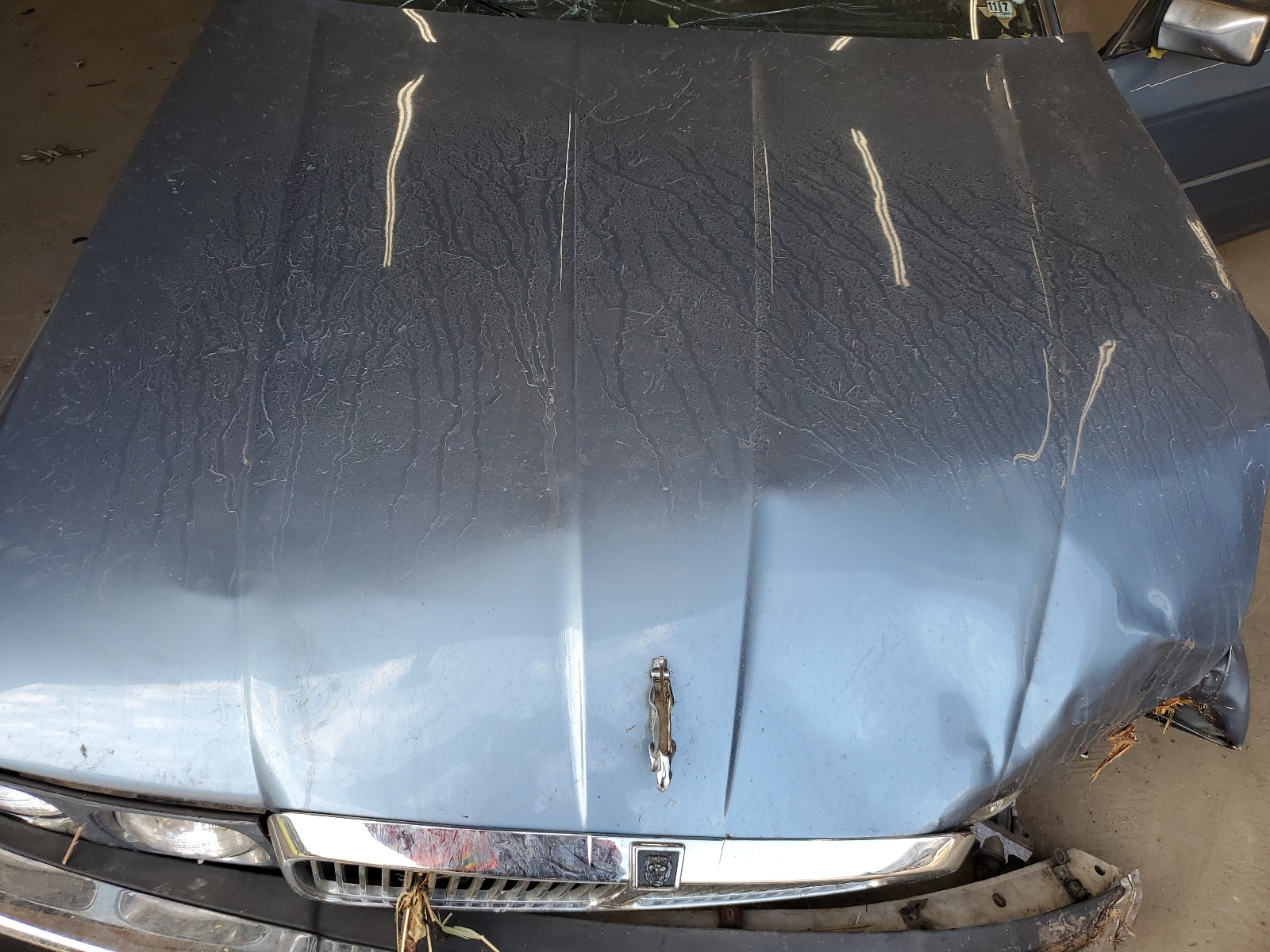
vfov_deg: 53.1
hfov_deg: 67.3
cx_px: 635
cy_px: 476
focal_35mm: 26
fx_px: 954
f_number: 1.5
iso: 50
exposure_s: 1/303
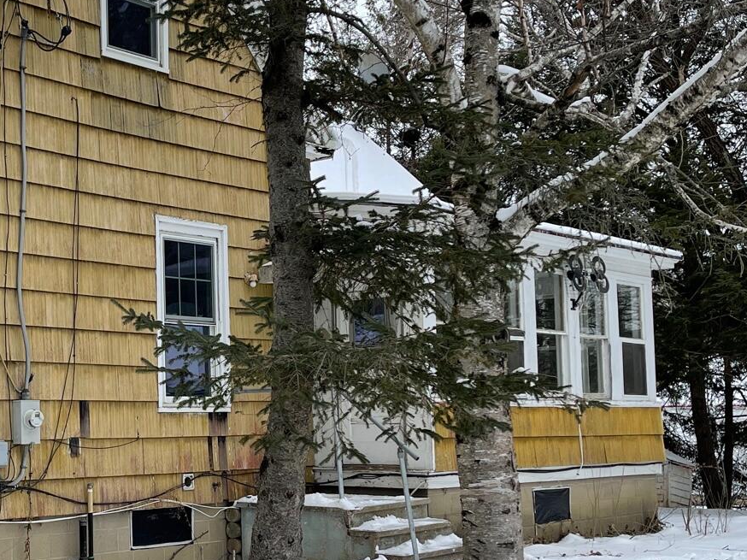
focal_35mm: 60
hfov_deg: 31.2
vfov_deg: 24.4
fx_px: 1294
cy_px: 321
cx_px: 121
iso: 32
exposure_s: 1/2012
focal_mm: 5.1
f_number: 1.6
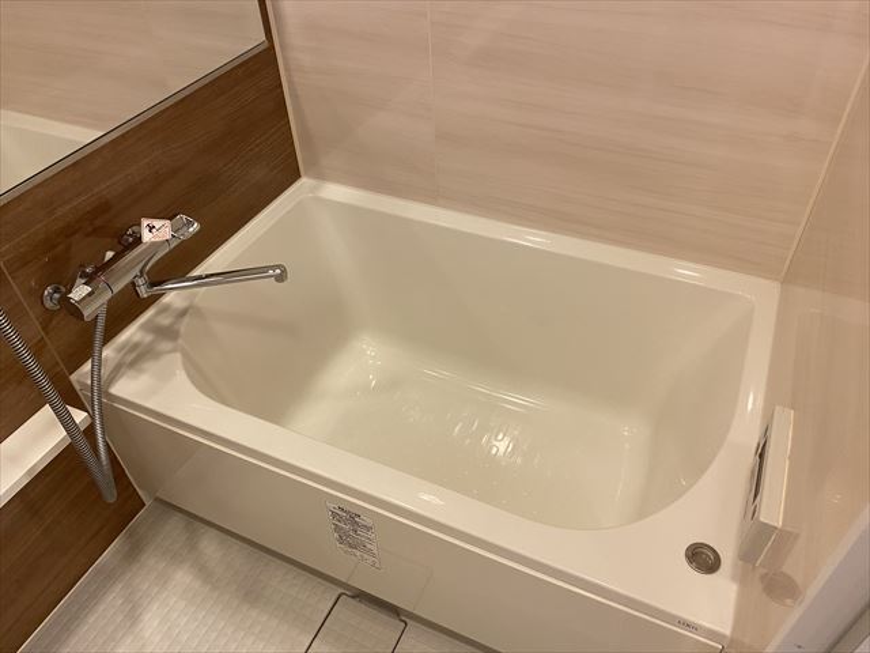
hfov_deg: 67.3
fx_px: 653
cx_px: 435
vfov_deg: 53.1
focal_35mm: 26
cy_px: 326
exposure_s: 1/50
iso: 100
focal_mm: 4.25
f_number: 1.8
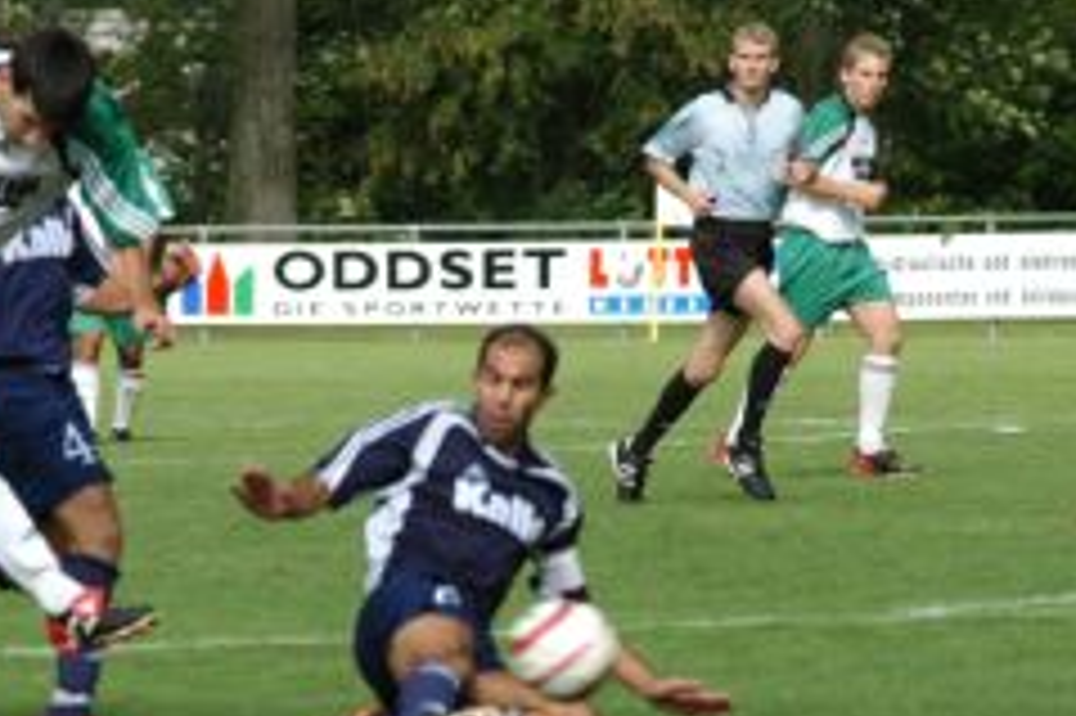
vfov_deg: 2.7
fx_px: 15023
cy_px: 558
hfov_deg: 4.1
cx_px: 333
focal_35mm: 503
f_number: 6.3
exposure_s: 1/640
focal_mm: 200
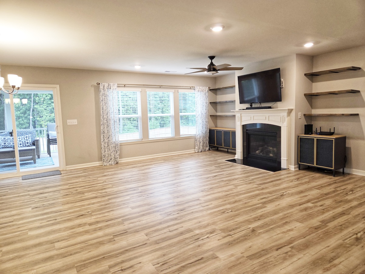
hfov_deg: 73.9
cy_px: 137
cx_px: 182
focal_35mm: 23
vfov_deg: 58.9
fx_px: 243
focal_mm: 5.4
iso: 100
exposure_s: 1/60
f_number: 1.8
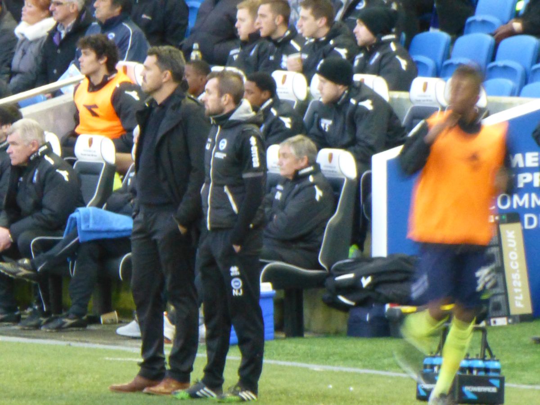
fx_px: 14976
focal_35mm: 960
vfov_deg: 1.5
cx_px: 270
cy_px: 202
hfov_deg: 2.1
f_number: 6.4
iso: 800
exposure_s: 1/20
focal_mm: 86
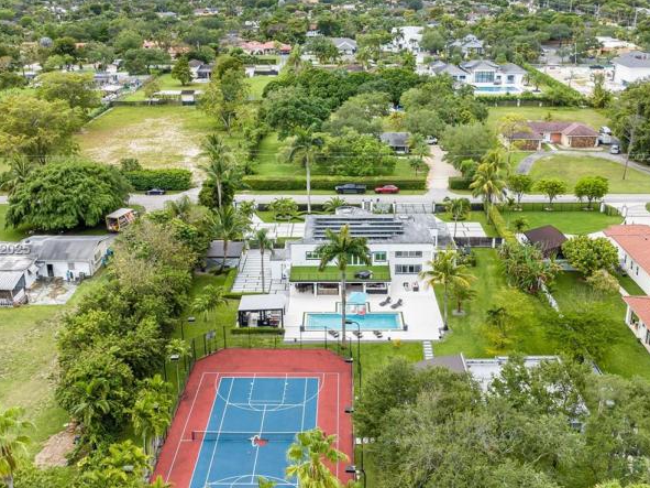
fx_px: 732
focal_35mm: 39
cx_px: 348
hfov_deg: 47.8
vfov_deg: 36.8
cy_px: 250
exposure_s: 1/160
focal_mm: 12.29
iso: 100
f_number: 4
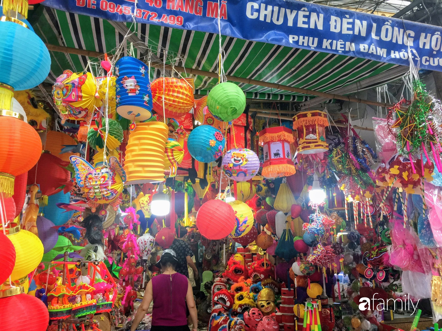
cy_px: 166
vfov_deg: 48.2
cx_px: 221
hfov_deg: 61.7
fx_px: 370
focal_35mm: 29
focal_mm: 4.15
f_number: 2.2
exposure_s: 1/33
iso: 32
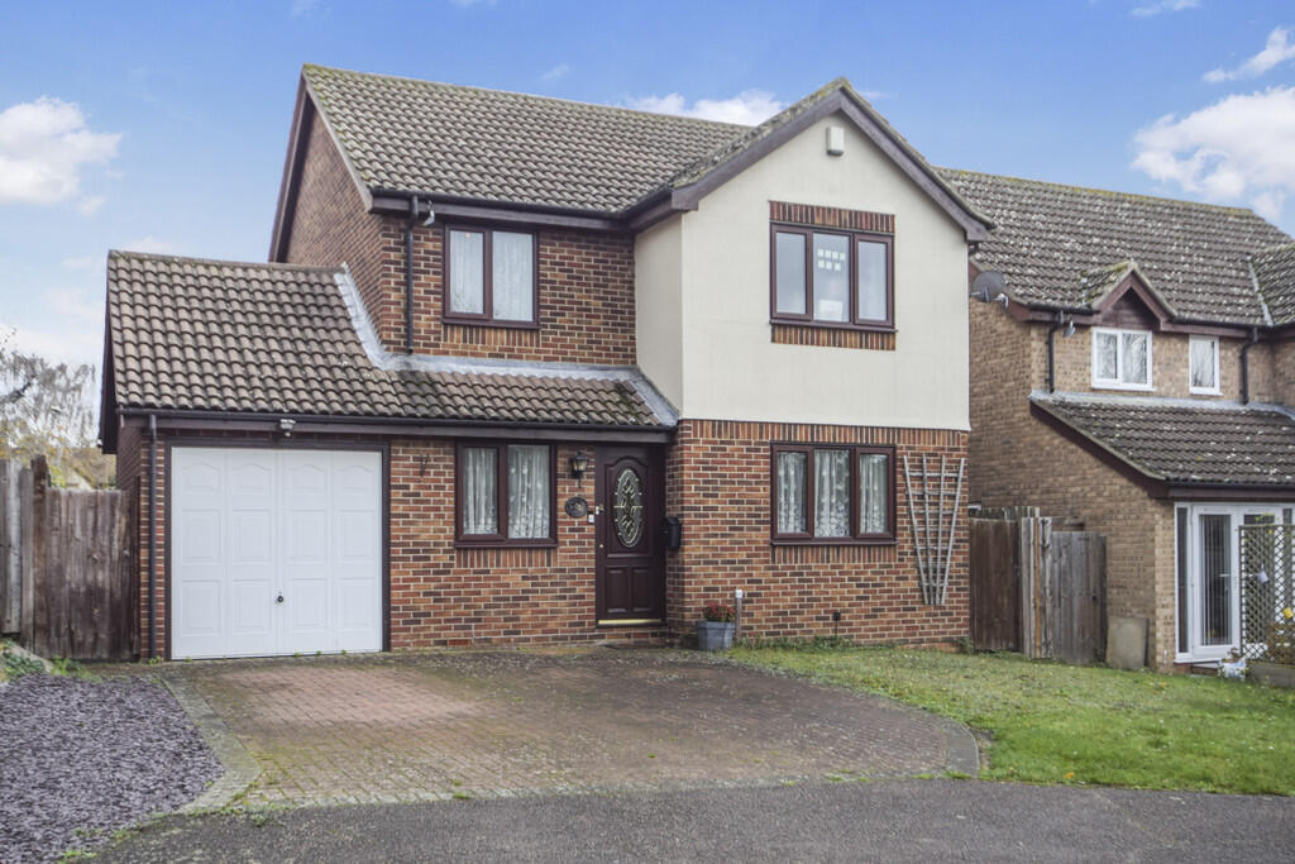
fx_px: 1241
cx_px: 648
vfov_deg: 38.4
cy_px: 432
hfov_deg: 55.1
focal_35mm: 34
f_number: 5.6
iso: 100
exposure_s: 1/80
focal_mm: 23
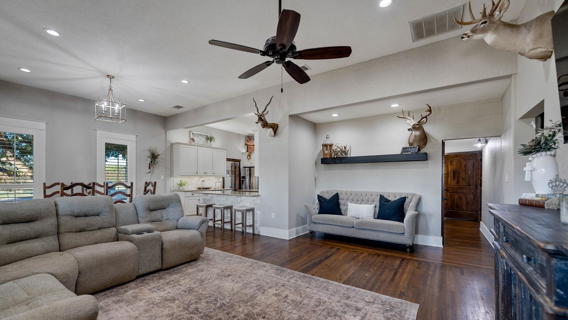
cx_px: 279
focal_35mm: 15
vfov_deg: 70.3
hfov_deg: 103.0
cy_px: 179
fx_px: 226
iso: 200
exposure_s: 1/13
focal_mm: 14
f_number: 3.2
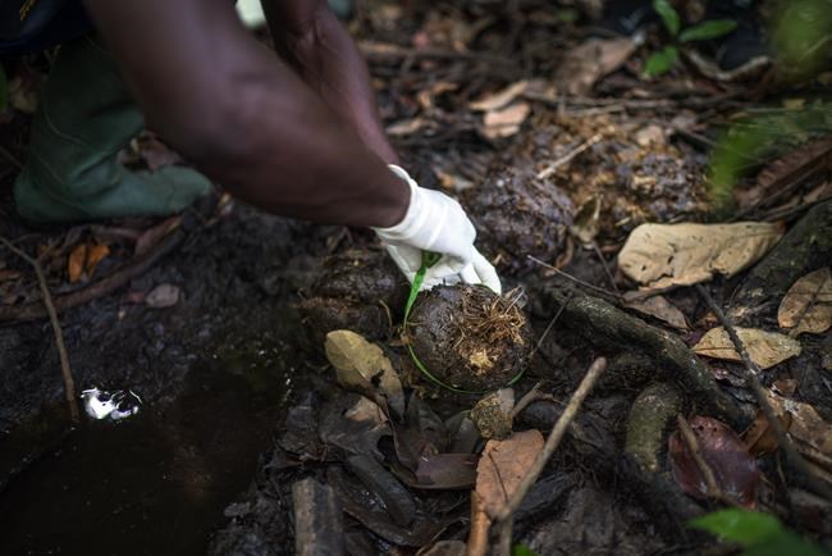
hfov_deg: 54.4
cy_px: 278
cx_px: 416
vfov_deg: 37.9
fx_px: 809
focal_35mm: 35
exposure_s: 1/40
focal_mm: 35
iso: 400
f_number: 1.4
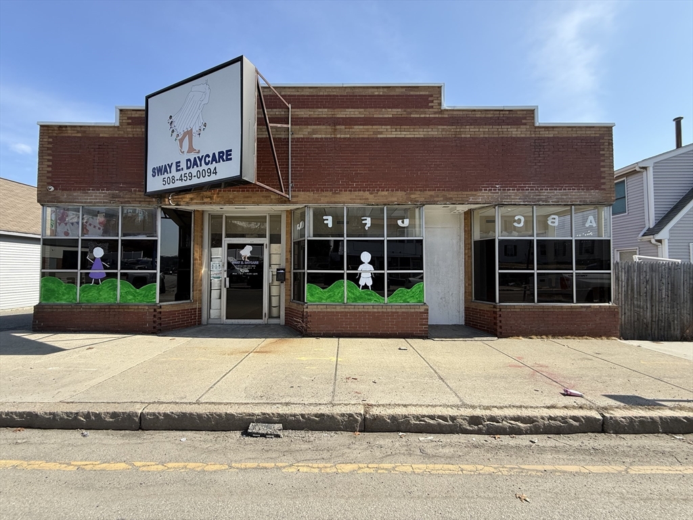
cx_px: 346
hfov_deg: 102.1
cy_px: 260
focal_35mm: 14
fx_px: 280
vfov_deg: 85.7
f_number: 2.2
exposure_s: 1/701
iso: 50
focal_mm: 2.22
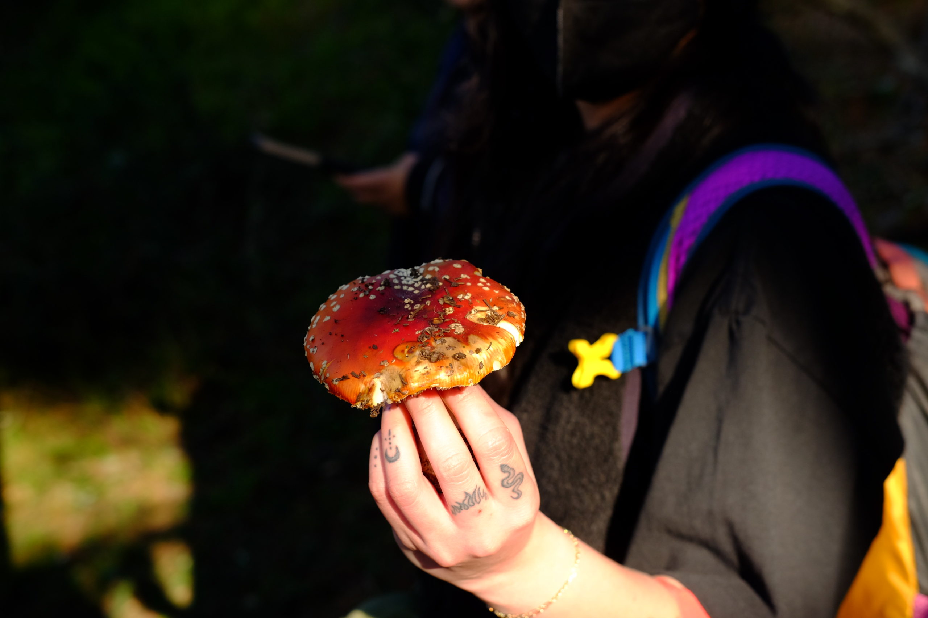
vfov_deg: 25.5
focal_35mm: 53
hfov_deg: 37.5
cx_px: 464
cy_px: 309
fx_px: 1366
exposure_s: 1/500
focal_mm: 35
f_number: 4.5
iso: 400
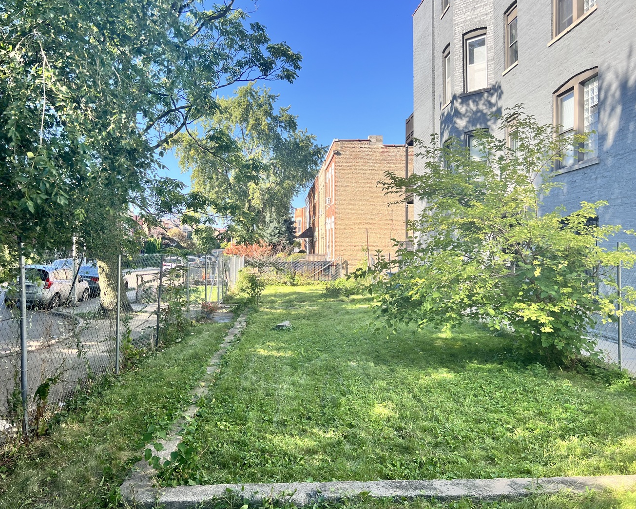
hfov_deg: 62.2
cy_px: 249
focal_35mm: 28
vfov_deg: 51.5
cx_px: 300
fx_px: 527
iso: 50
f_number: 1.5
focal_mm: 5.7
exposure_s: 1/1224
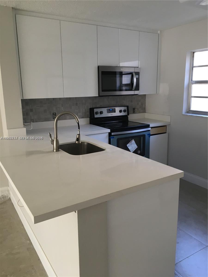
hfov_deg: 48.2
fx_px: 232
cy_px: 138
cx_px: 104
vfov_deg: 61.7
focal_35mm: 29
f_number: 2.2
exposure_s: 1/30
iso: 64
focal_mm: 4.15
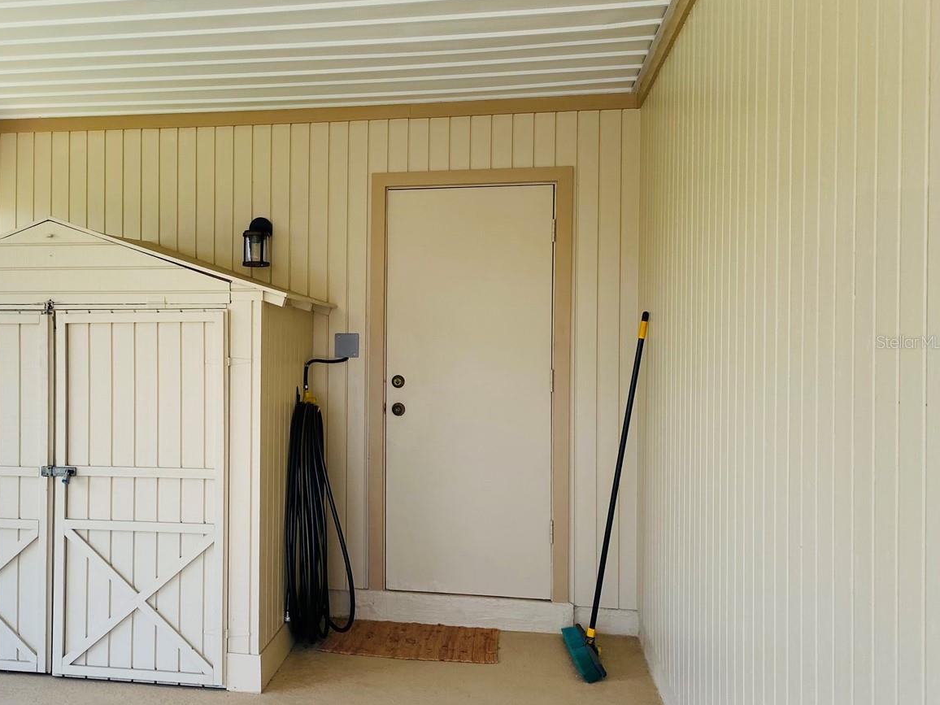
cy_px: 342
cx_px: 302
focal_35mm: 36
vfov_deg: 39.7
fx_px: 978
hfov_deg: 50.3
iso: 32
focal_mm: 4.25
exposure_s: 1/510
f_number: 1.8
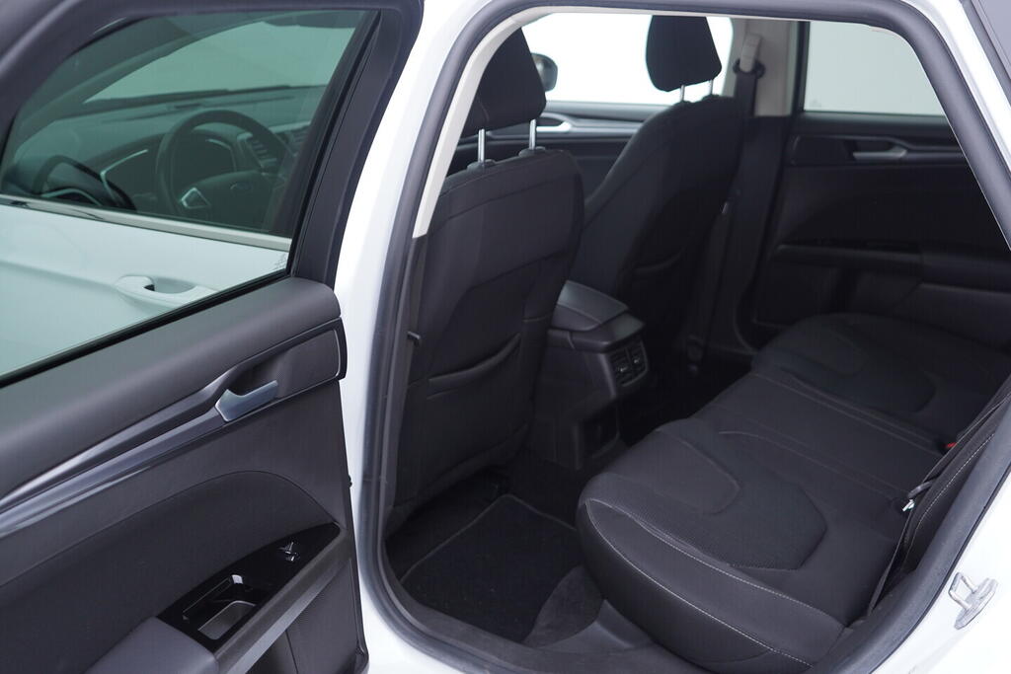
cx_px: 506
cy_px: 337
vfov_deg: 36.9
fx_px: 1011
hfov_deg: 53.1
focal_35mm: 36
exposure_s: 1/40
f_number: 2.8
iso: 160
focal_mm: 24
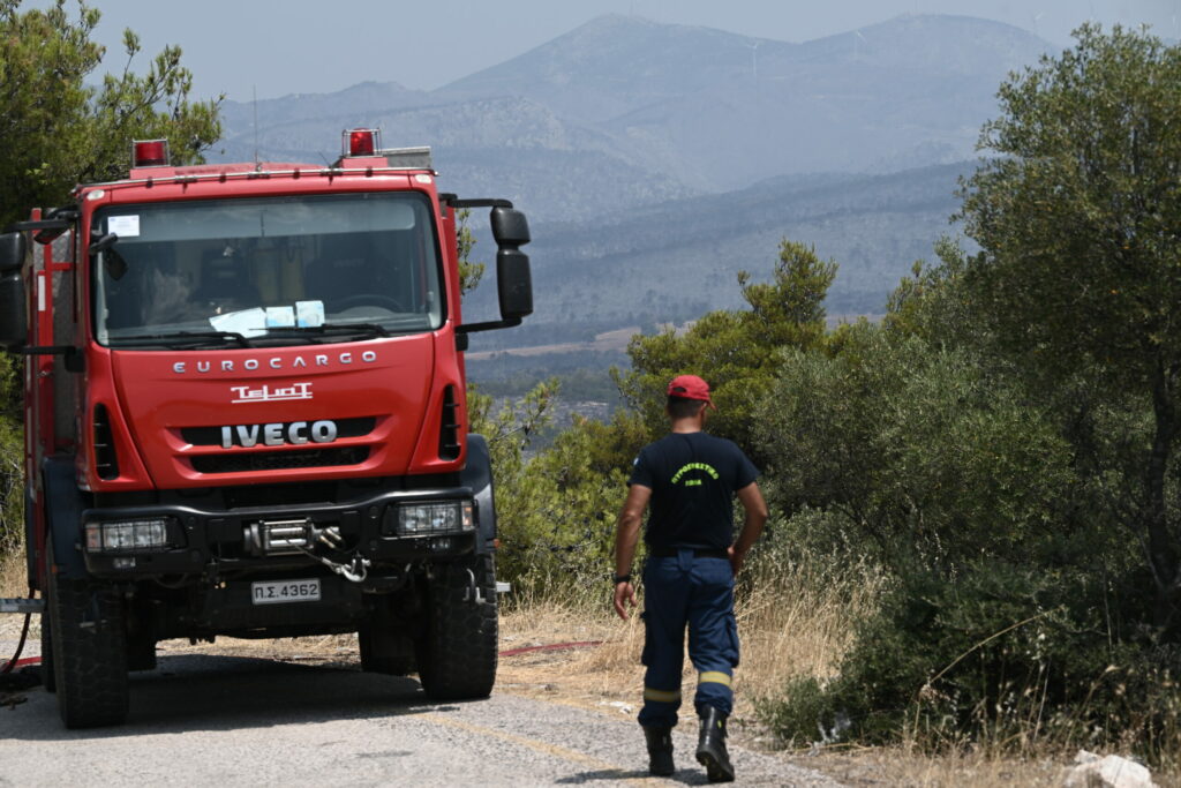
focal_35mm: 130
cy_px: 394
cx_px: 590
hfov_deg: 15.8
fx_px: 4265
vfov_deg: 10.6
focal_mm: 130
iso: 200
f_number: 8
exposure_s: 1/800
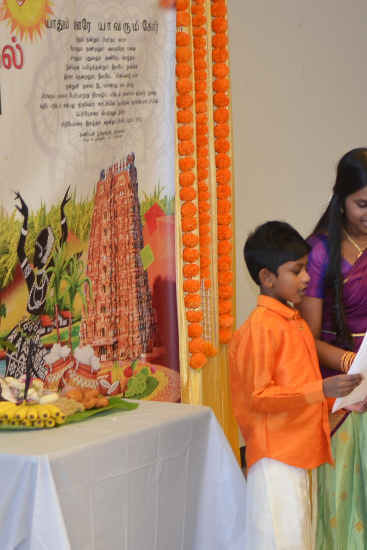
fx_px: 1559
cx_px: 258
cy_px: 251
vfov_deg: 20.0
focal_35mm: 102
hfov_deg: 13.4
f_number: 4
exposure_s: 1/60
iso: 560
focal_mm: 35
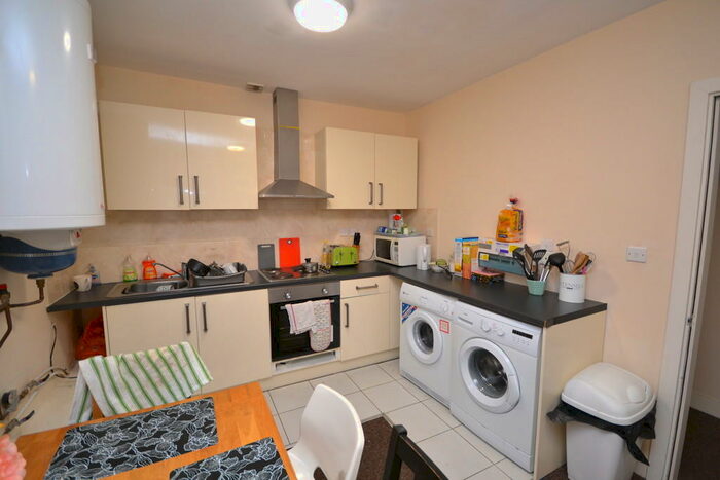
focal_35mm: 15
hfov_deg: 100.4
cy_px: 240
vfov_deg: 77.4
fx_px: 300
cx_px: 360
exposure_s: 1/60
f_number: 4
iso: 800
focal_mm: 10
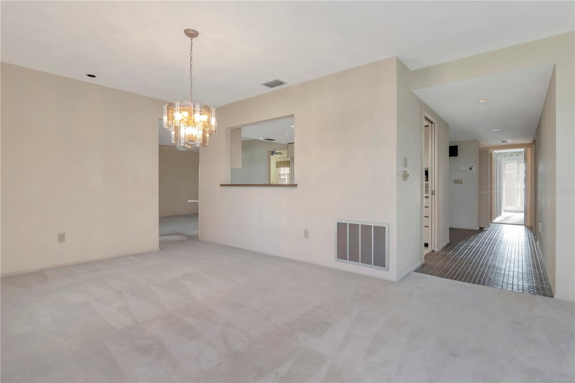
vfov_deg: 72.0
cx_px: 288
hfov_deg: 95.0
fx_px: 263
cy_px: 192
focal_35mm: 16
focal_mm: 11
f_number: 9
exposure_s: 1/15
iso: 800
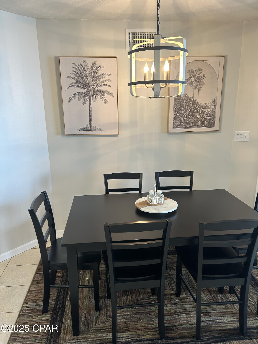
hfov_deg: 53.1
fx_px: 258
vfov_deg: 67.3
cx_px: 129
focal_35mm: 26
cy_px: 172
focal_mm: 5.7
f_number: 1.5
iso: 100
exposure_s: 1/60
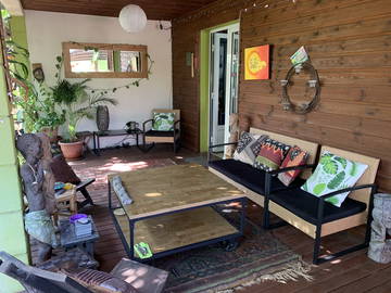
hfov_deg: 67.3
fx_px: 294
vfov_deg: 53.1
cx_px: 196
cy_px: 146
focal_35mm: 26
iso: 200
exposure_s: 1/60
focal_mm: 4.25
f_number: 1.8
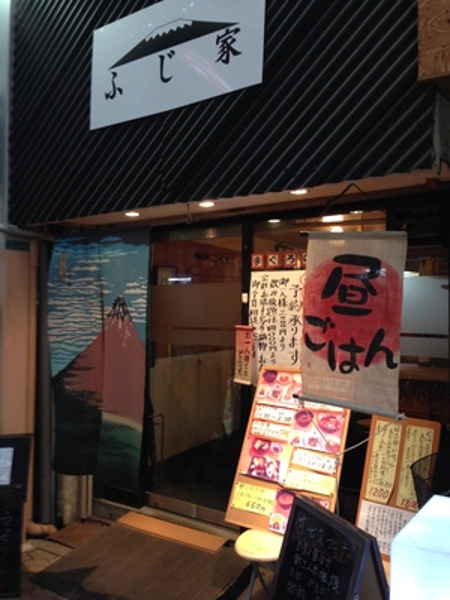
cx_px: 225
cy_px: 300
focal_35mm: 33
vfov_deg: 55.4
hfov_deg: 42.9
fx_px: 572
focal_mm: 4.12
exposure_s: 1/20
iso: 80
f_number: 2.4
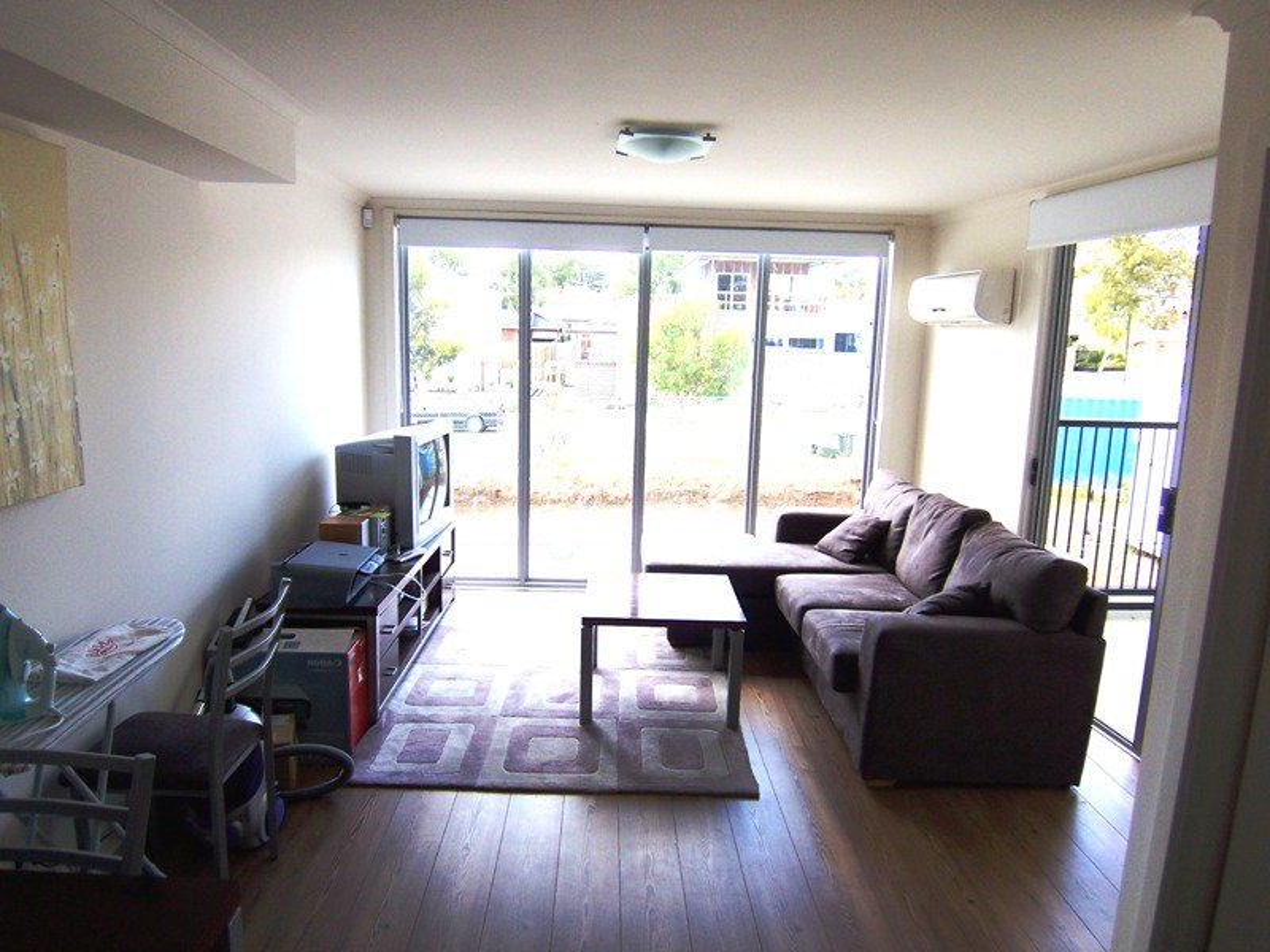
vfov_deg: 58.9
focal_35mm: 23
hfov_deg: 73.9
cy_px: 476
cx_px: 635
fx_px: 844
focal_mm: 3.8
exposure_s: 1/160
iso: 64
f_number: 2.8
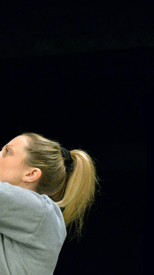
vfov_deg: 8.2
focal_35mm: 263
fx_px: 1909
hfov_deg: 4.6
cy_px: 160
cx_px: -103
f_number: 4
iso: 6400
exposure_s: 1/350
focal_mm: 130
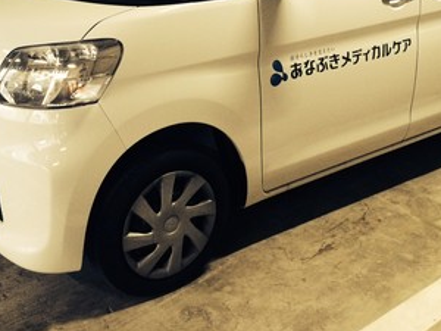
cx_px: 249
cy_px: 49
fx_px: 701
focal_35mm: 55
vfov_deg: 25.9
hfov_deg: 34.9
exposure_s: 1/30
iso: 200
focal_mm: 4.12
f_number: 2.2
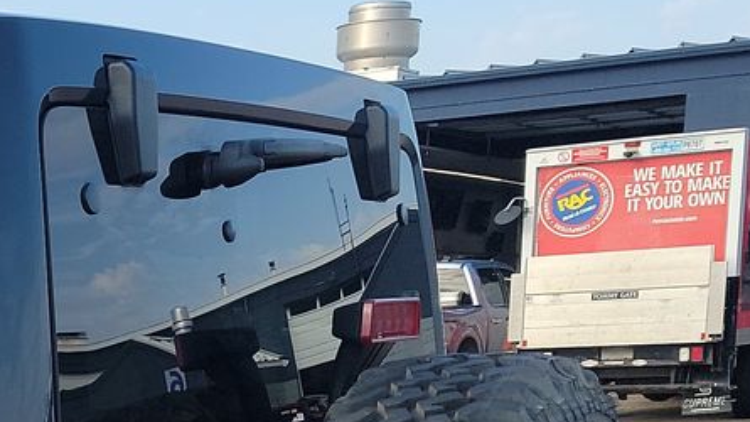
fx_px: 1869
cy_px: 694
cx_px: -445
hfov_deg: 19.2
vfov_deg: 12.1
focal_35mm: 94
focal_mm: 6.7
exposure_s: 1/345
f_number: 1.8
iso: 50
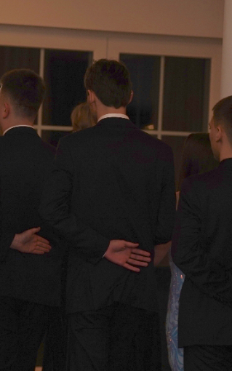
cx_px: -98
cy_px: 283
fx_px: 2760
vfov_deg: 7.7
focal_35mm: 273
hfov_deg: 4.8
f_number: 4
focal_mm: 105
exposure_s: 1/100
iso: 250
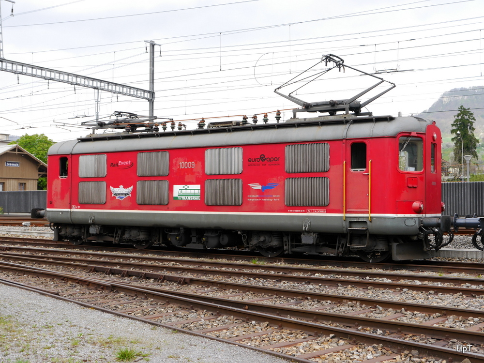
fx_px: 671
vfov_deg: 30.3
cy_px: 182
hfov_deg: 39.7
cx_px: 242
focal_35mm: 48
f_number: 6.3
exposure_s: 1/250
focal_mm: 24
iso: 160
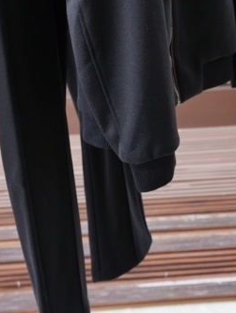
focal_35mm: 93
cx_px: 112
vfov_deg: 20.5
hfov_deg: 15.9
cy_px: 19
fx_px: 846
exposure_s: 1/125
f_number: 4
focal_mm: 27
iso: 250
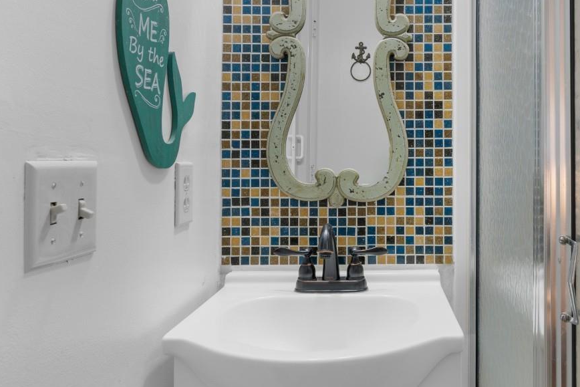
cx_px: 383
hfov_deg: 63.9
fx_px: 451
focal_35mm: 28
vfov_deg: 46.2
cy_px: 156
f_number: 5.6
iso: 100
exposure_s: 1/5
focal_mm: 10
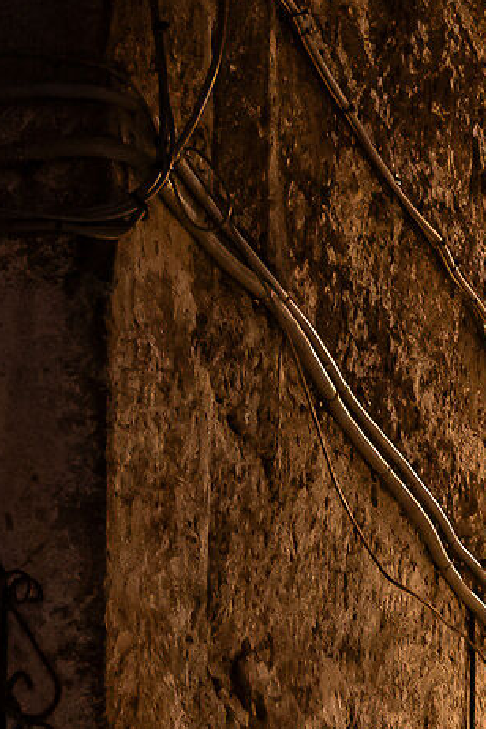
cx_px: 636
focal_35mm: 182
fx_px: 3685
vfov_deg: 9.8
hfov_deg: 7.5
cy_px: 1822
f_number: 8
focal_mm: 35
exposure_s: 1/8
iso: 4000
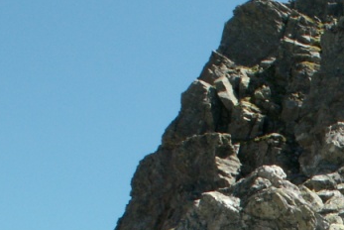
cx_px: 485
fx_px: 1320
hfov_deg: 14.1
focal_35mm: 138
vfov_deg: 9.7
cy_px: 331
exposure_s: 1/80
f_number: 8
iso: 50
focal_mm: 7.49
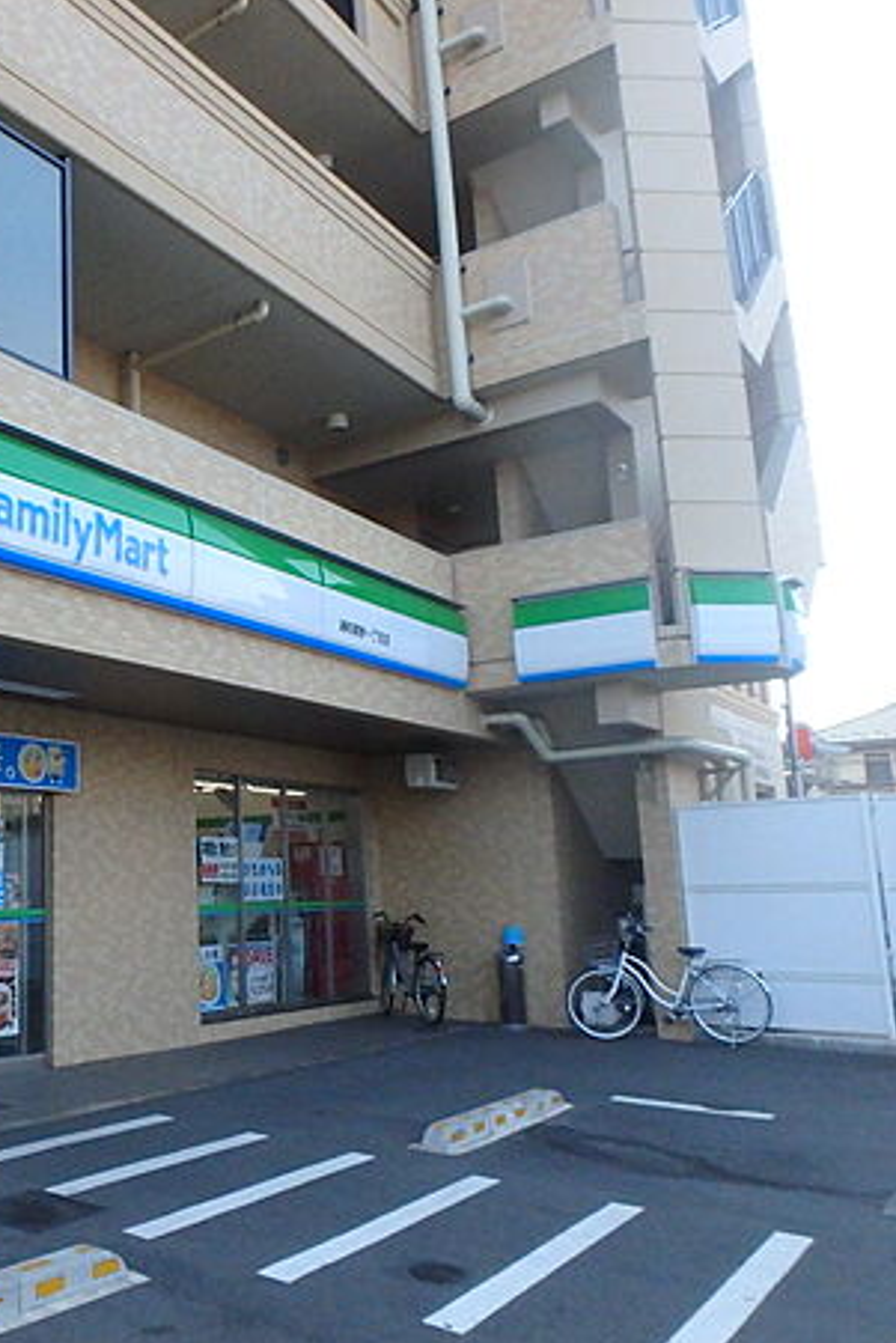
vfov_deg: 61.9
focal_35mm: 30
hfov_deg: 40.0
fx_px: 1119
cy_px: 683
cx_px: 68
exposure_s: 1/640
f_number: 6
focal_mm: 3.7
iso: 800
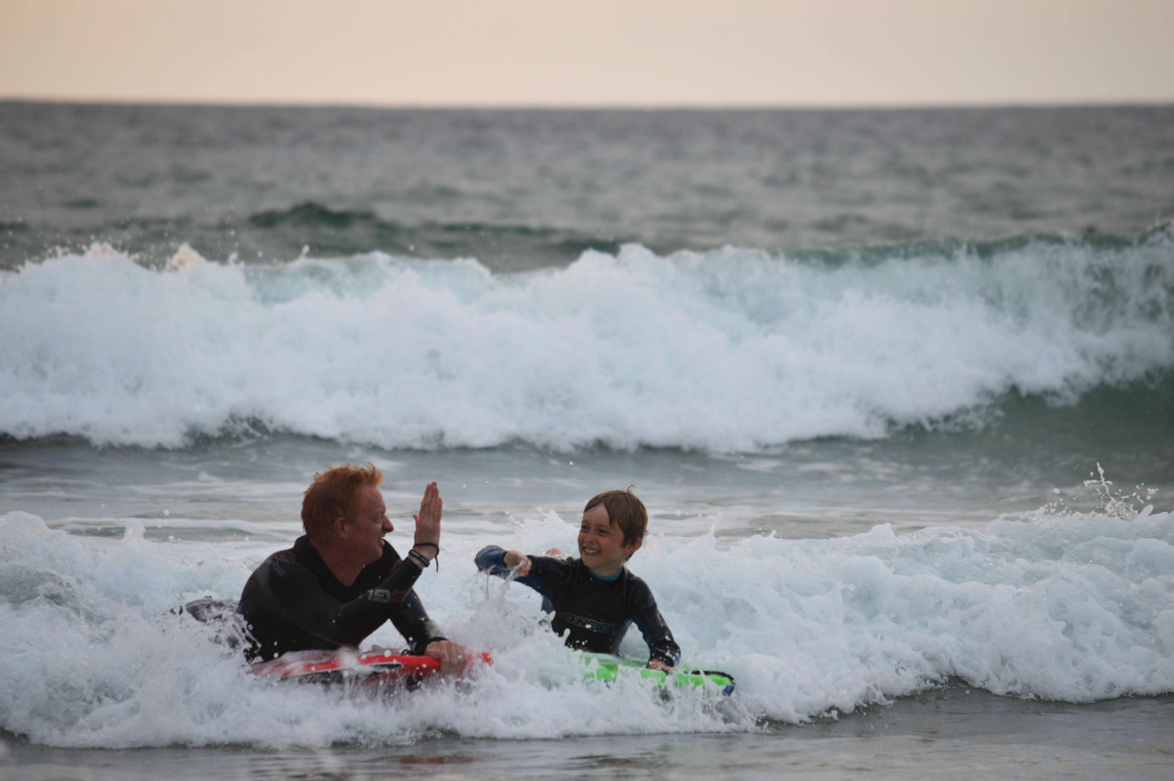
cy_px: 390
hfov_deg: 6.2
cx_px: 587
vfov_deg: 4.2
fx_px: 10752
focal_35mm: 330
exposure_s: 1/250
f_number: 5.3
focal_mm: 220
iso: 400
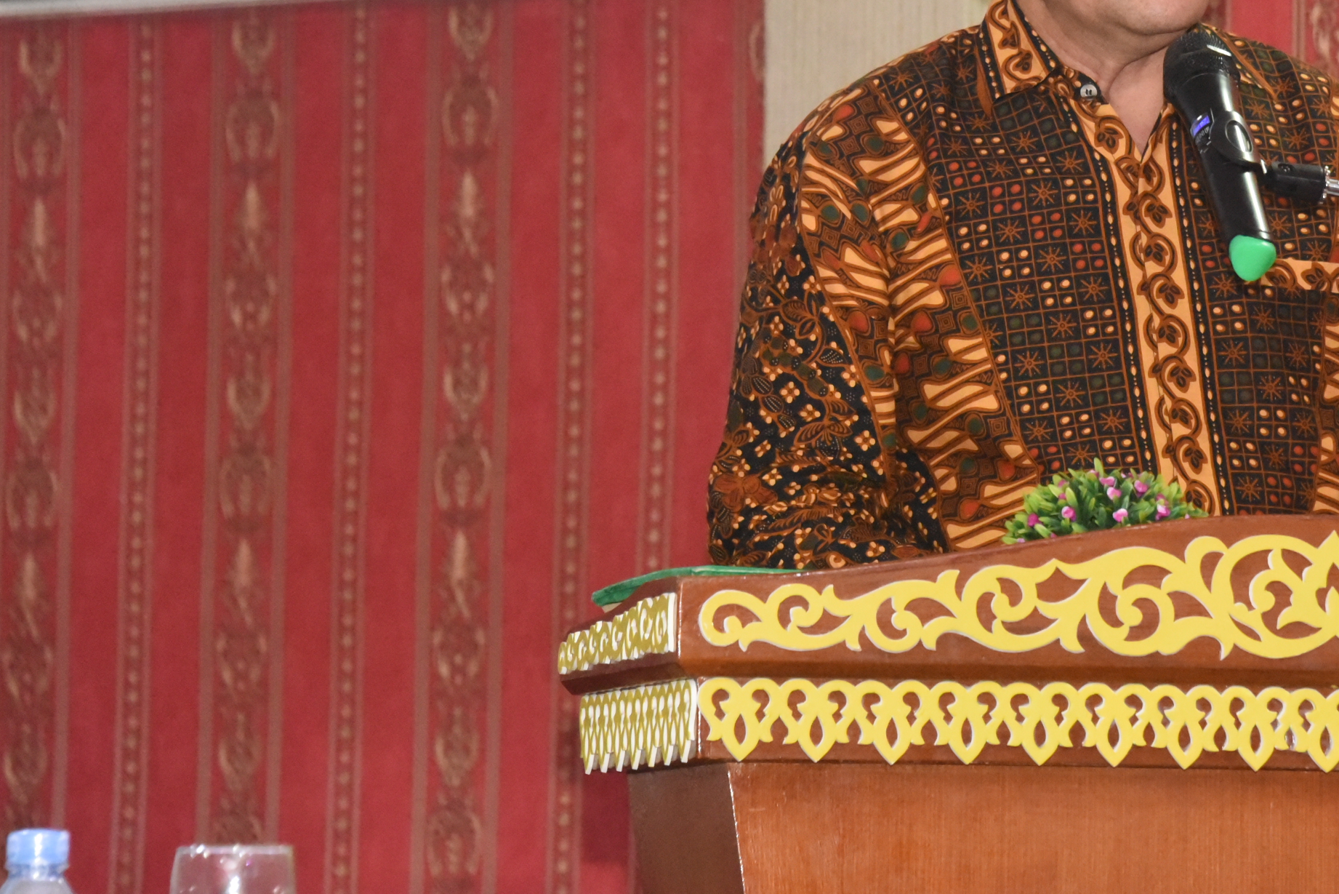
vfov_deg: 4.7
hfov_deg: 7.0
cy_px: 198
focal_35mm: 294
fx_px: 10937
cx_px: 1057
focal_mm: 180
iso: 12800
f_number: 8
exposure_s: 1/160
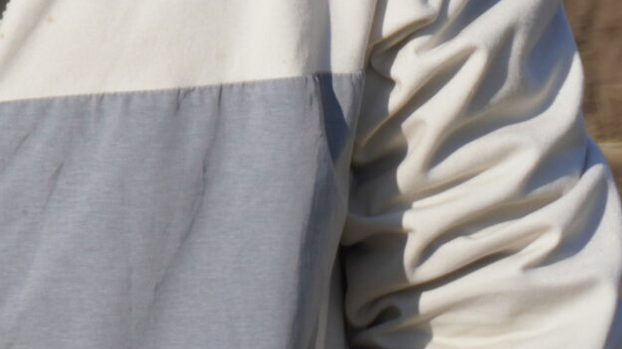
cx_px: -539
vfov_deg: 3.7
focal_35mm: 321
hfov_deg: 6.6
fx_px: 5292
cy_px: -358
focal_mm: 50
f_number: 6.3
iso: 100
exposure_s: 1/640
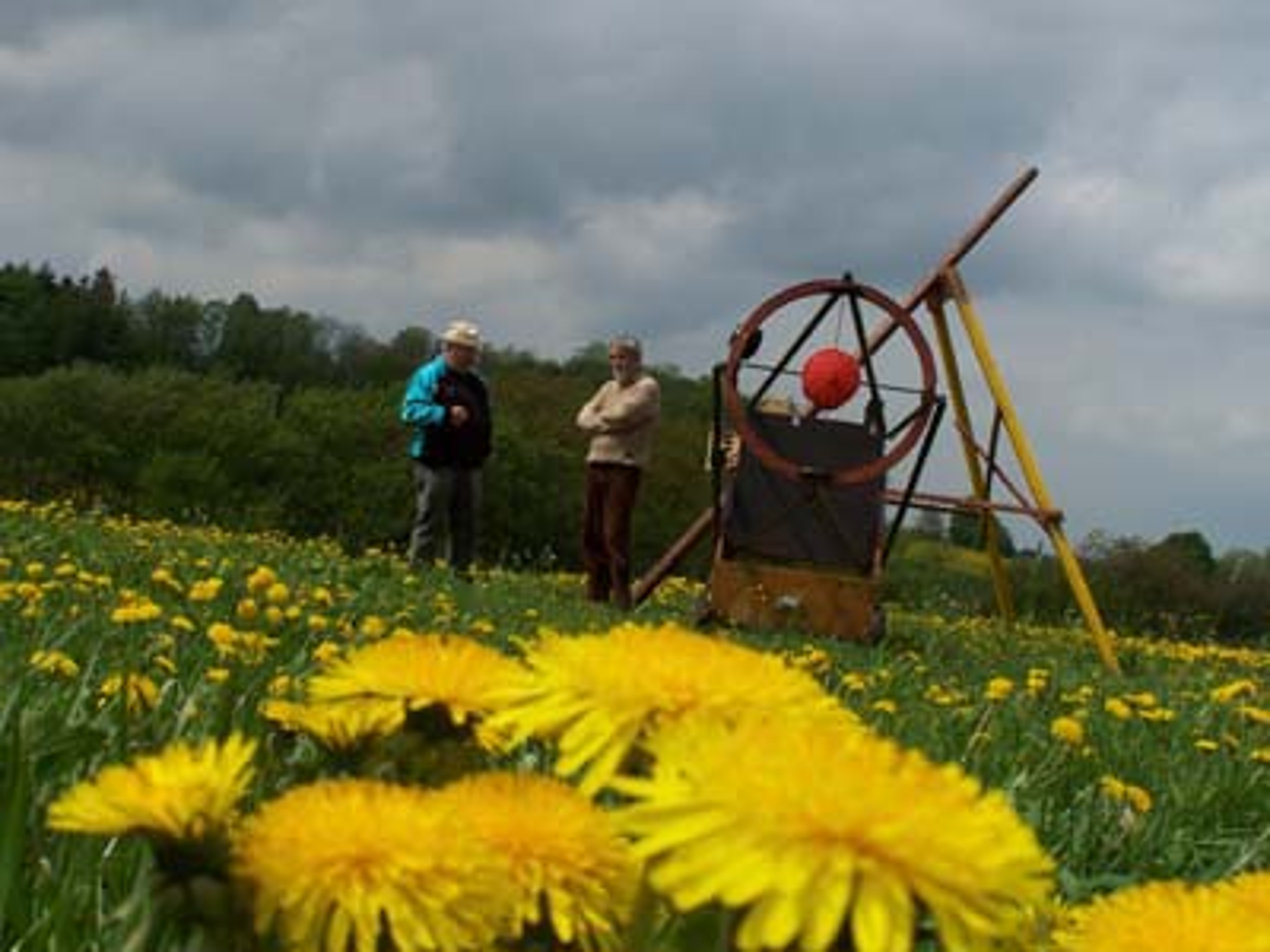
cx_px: 635
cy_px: 476
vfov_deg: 22.9
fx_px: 2348
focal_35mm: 64
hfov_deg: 30.3
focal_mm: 10.7
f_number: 6.3
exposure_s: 1/500
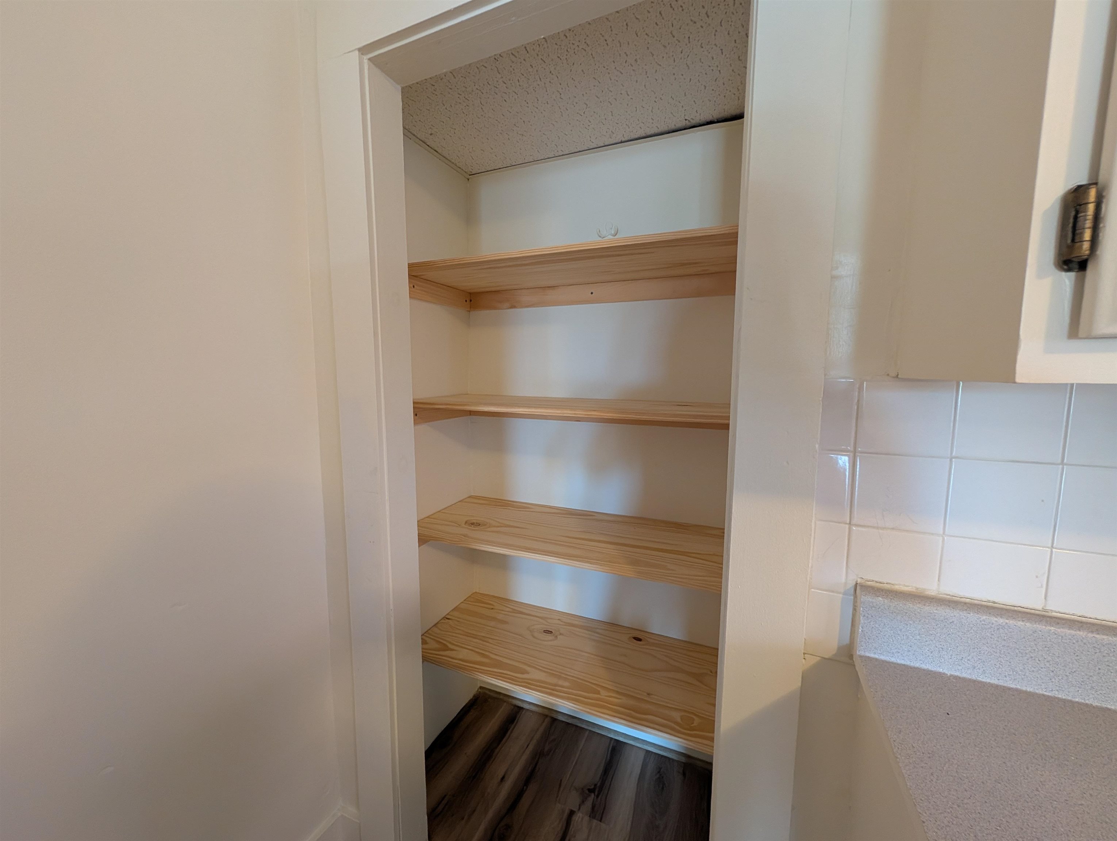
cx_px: 558
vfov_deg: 94.6
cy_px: 420
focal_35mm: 12
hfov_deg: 110.5
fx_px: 388
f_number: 1.7
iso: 152
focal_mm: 2.02
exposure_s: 1/24
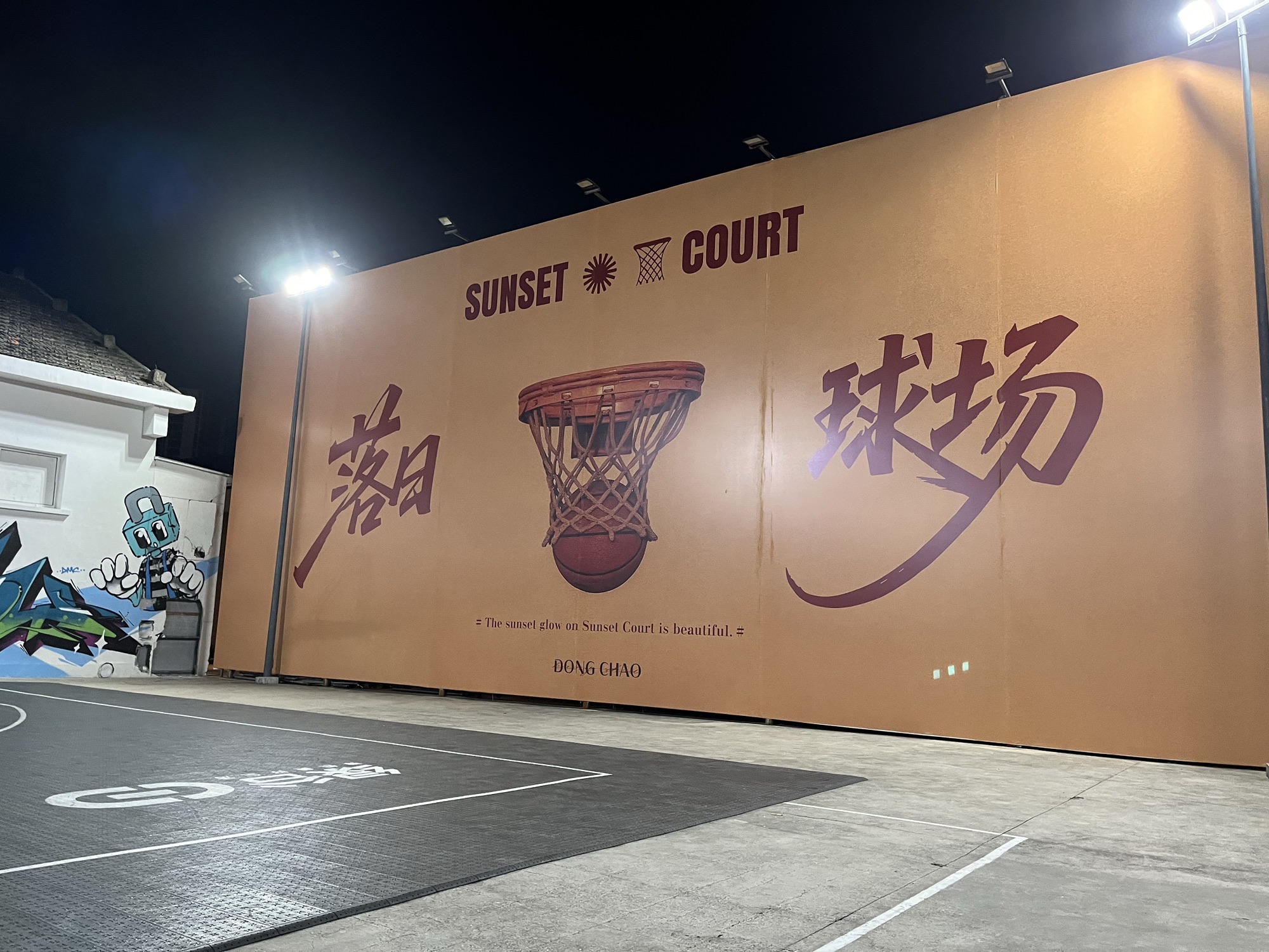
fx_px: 953
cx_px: 634
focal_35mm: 26
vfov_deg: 53.1
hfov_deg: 67.3
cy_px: 476
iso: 320
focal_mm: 5.1
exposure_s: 1/50
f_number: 1.6
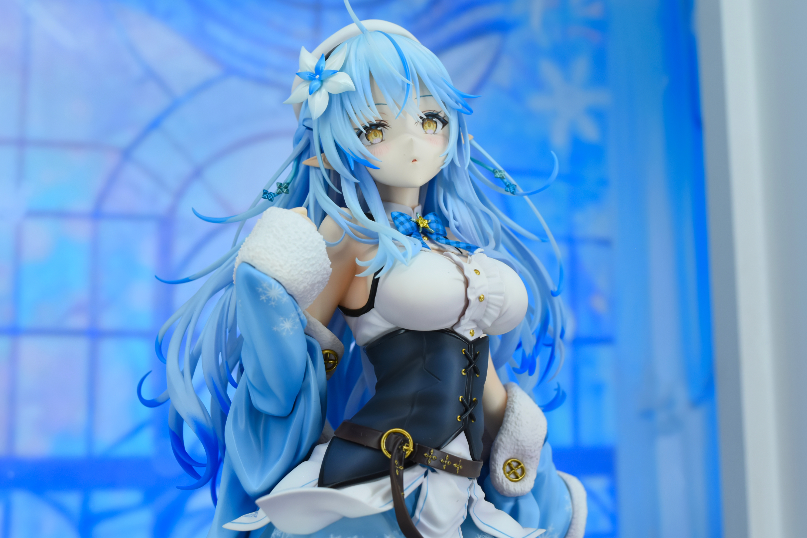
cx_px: 404
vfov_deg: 28.1
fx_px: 1076
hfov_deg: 41.1
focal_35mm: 48
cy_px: 269
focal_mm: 32
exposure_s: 1/160
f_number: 8
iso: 640
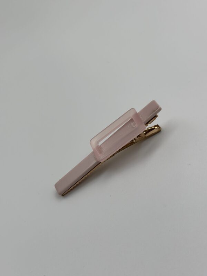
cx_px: 104
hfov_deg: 30.3
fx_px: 383
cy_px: 138
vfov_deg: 39.7
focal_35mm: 48
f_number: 1.78
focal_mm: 6.86
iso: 100
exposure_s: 1/2890
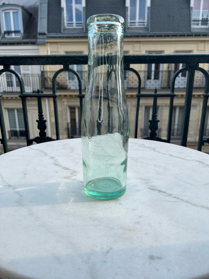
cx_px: 104
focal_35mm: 26
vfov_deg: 67.3
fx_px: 209
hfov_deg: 53.0
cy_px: 140
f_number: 1.5
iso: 50
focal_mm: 5.7
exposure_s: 1/2123
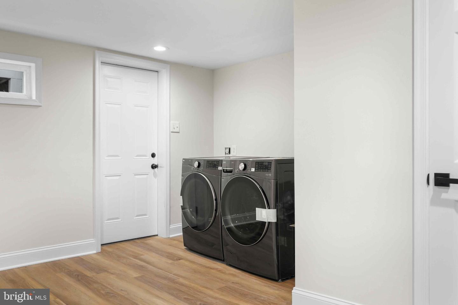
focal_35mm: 29
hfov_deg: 63.7
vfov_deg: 45.0
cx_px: 229
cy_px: 152
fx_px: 369
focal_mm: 29
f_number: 4
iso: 2000
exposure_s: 1/30
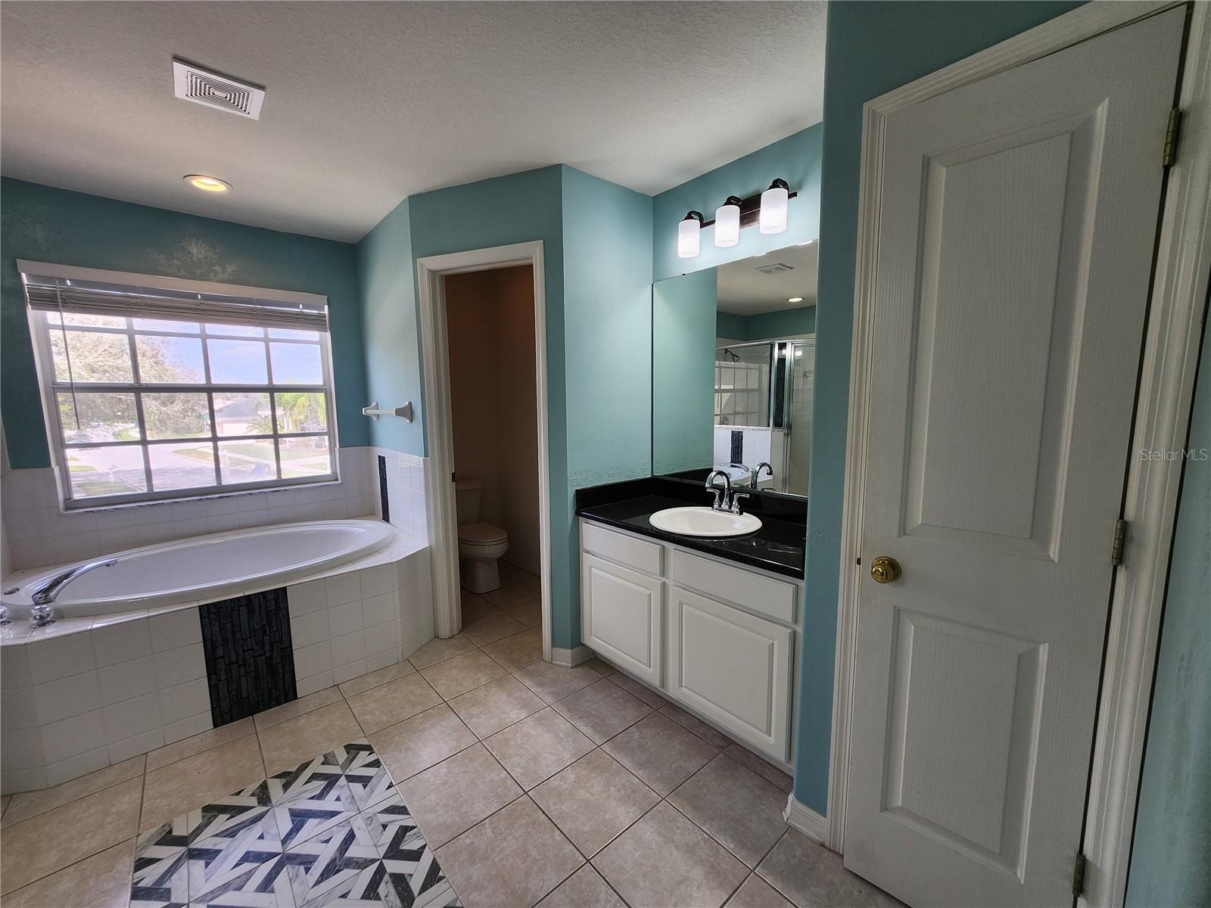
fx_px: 455
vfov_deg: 89.9
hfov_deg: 106.2
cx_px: 606
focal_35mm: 13
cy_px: 454
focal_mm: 1.74
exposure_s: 1/120
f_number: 2.2
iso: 40
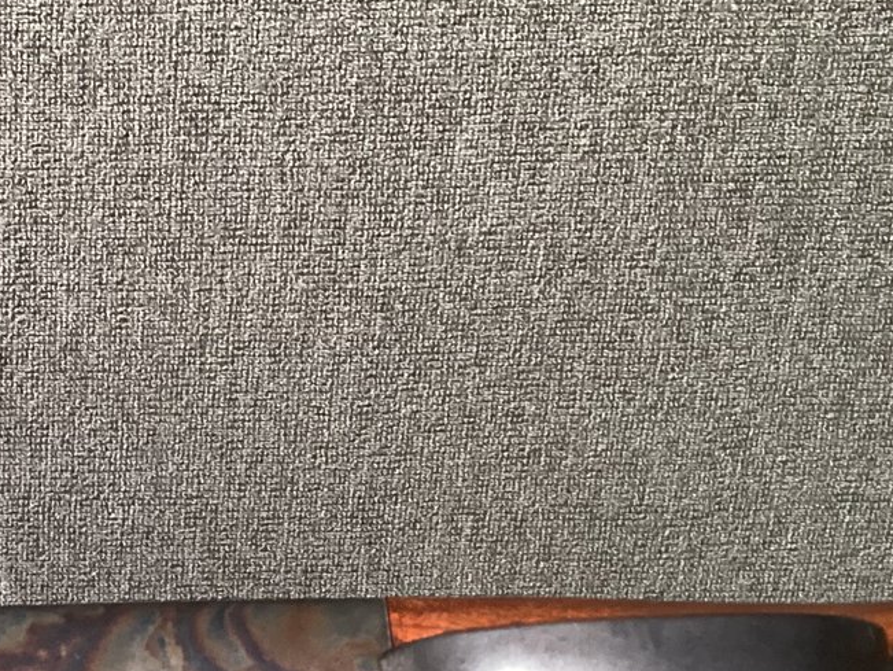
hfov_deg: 25.3
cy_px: 474
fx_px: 1858
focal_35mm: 72
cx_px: -56
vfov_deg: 20.4
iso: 400
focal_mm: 3.3
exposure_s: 1/40
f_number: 2.4
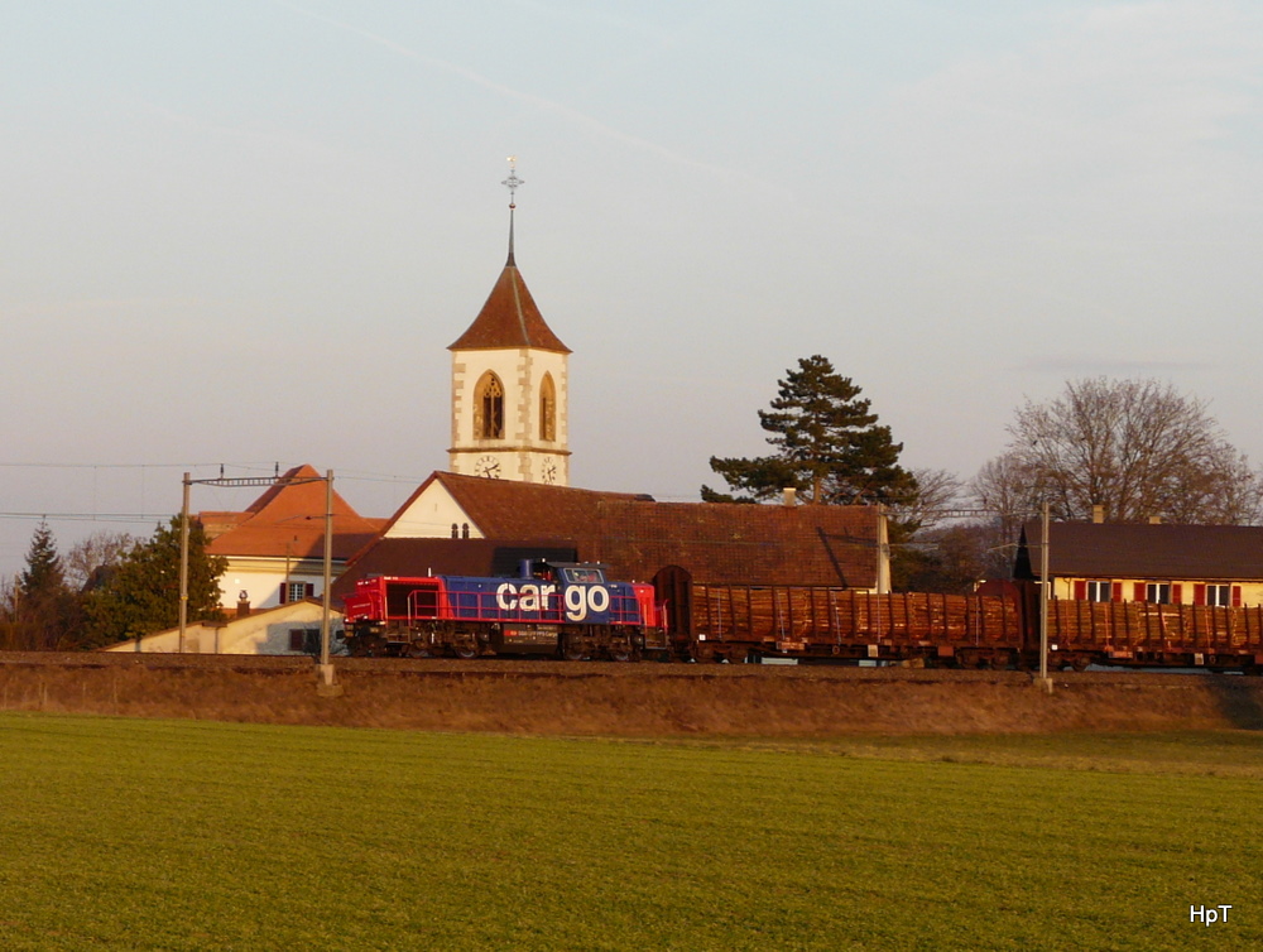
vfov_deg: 18.3
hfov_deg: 24.1
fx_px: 2961
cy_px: 476
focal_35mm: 81
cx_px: 632
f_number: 4
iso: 100
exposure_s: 1/250
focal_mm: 13.3
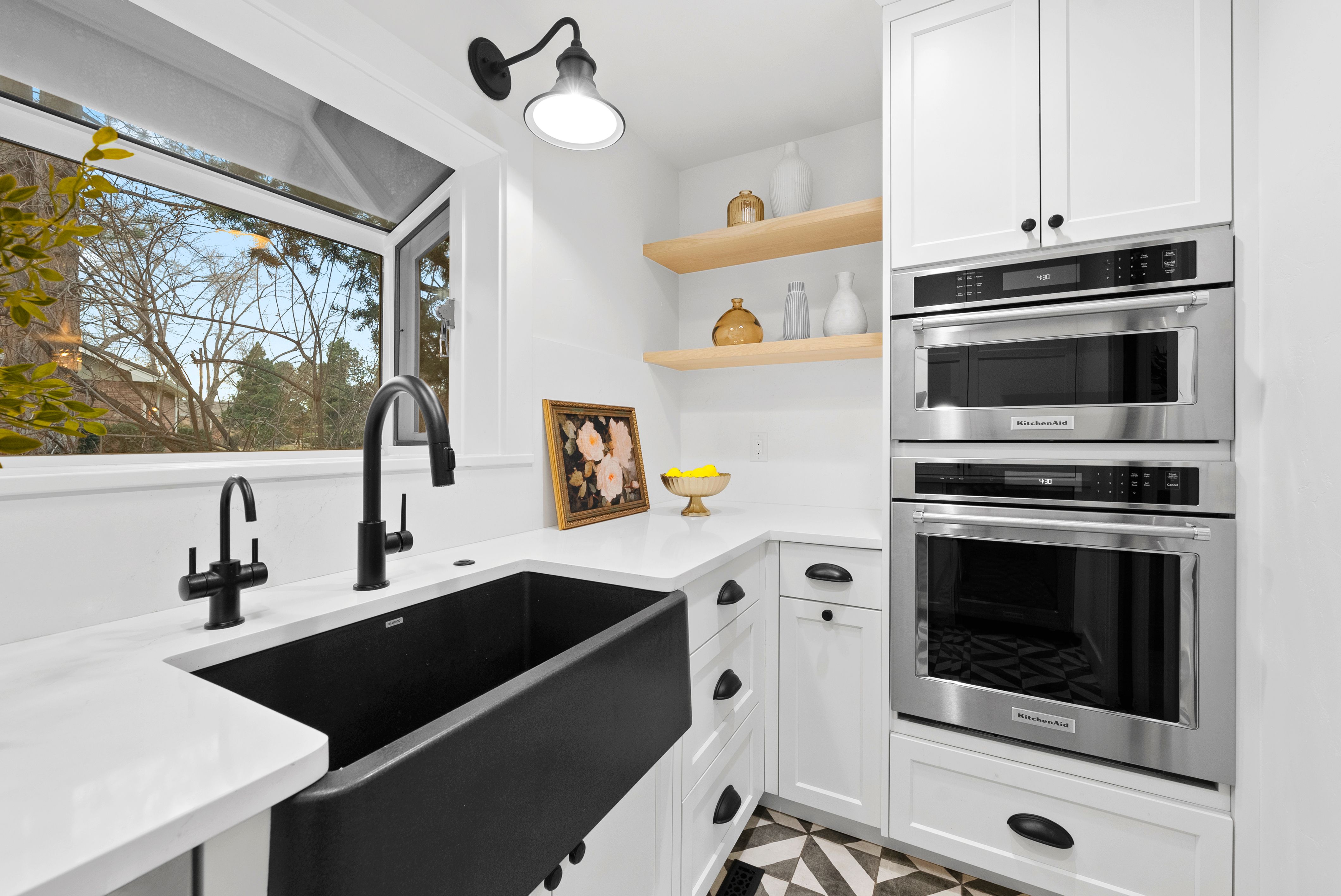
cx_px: 670
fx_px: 522
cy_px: 448
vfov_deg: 81.3
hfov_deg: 104.2
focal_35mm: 14
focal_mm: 14
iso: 800
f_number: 9
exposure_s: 1/13
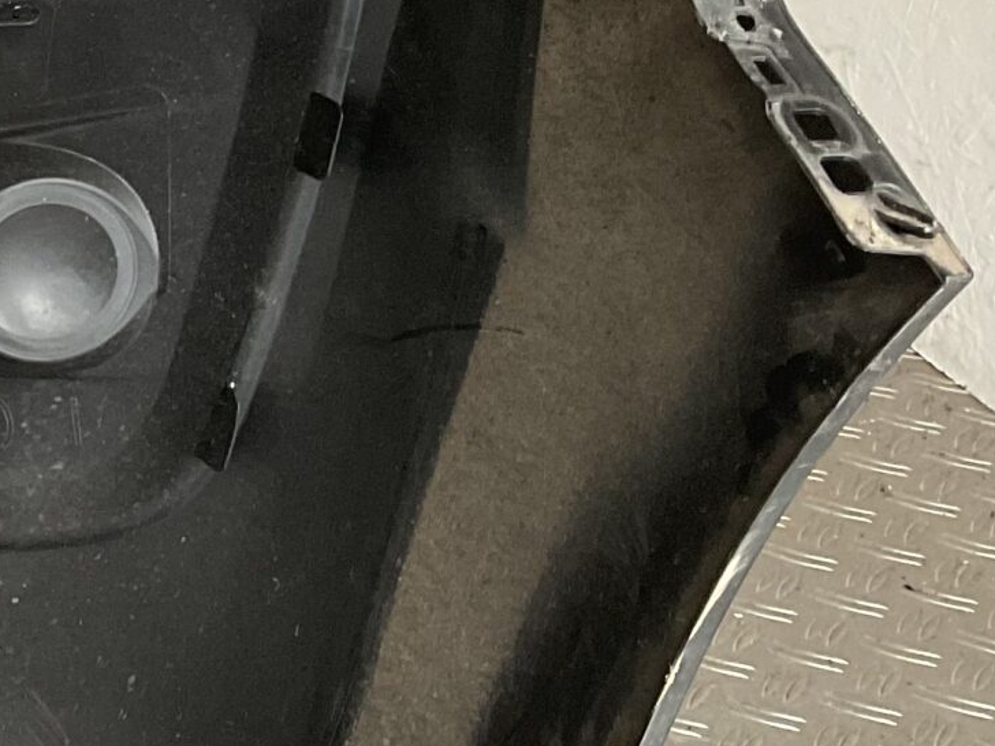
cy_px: 242
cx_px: -626
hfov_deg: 16.9
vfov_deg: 14.5
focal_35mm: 102
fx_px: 2932
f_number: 1.8
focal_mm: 3
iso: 64
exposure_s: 1/50
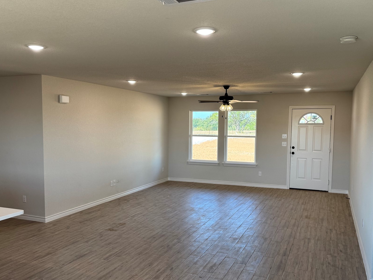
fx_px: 334
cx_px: 194
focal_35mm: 31
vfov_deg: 45.4
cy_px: 150
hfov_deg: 58.3
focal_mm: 6.76
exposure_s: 1/159
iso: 100
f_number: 1.78
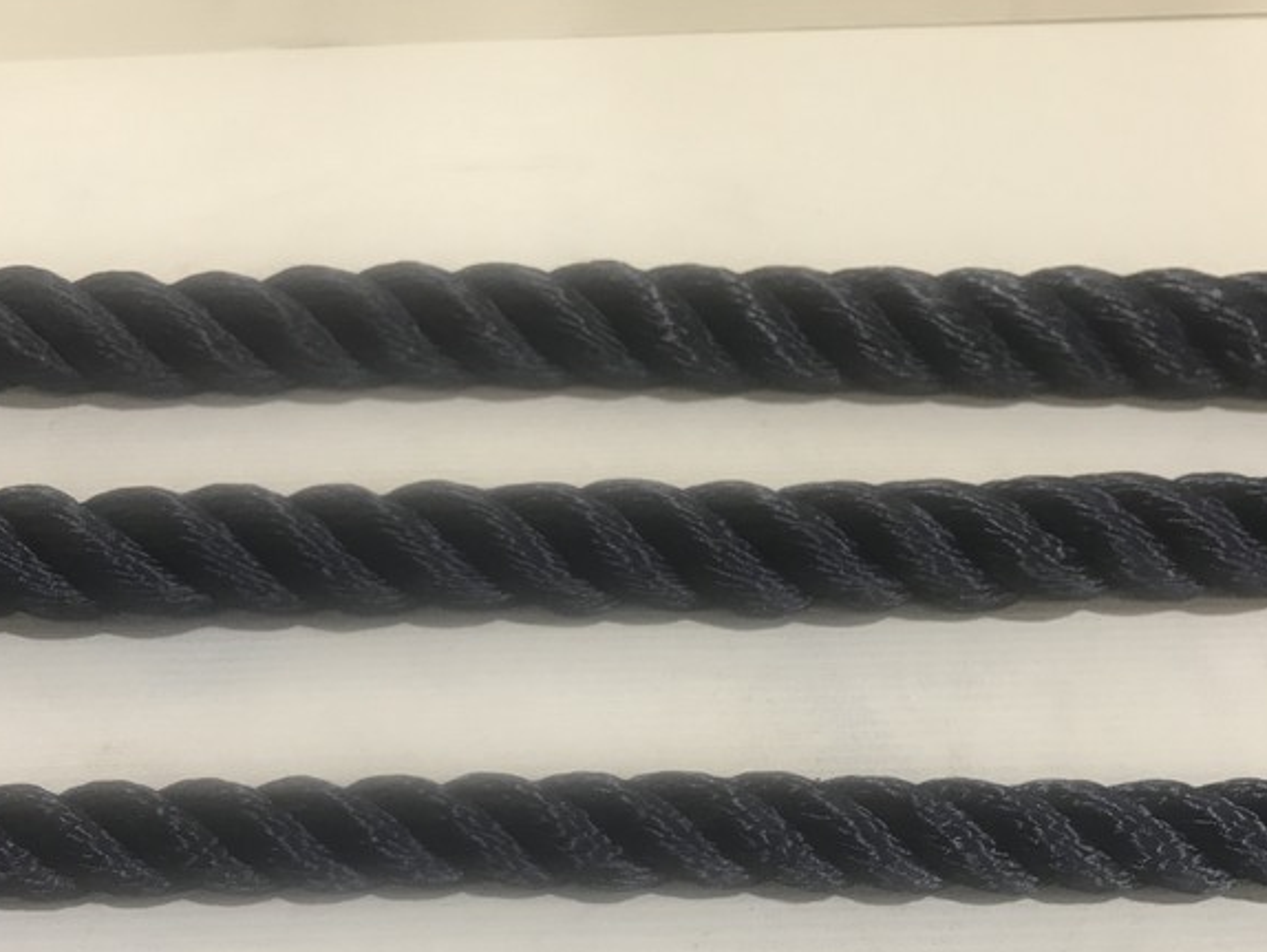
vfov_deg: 36.5
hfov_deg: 47.8
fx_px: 1428
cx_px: 572
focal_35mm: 39
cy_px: 634
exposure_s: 1/25
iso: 32
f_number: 1.8
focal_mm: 3.99
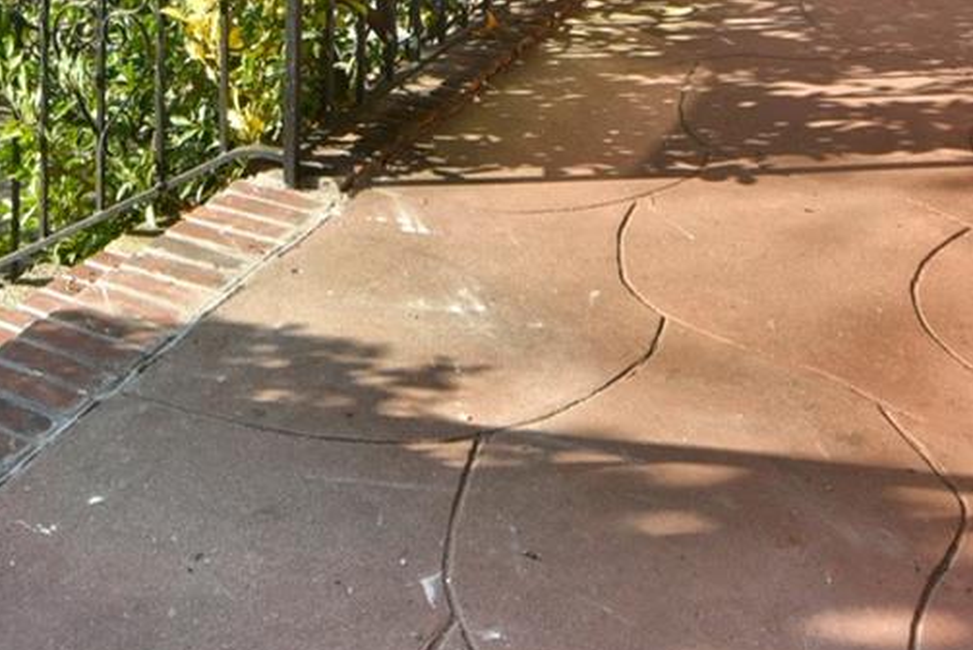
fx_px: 1541
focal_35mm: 57
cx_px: 232
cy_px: -447
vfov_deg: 19.3
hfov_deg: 34.2
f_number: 9
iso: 320
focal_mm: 14
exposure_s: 1/250
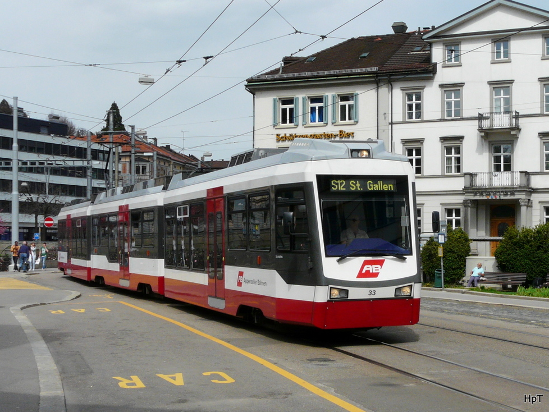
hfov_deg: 42.9
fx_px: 698
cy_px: 204
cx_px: 276
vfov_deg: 32.9
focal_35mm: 44
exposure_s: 1/500
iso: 100
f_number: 6.3
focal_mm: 7
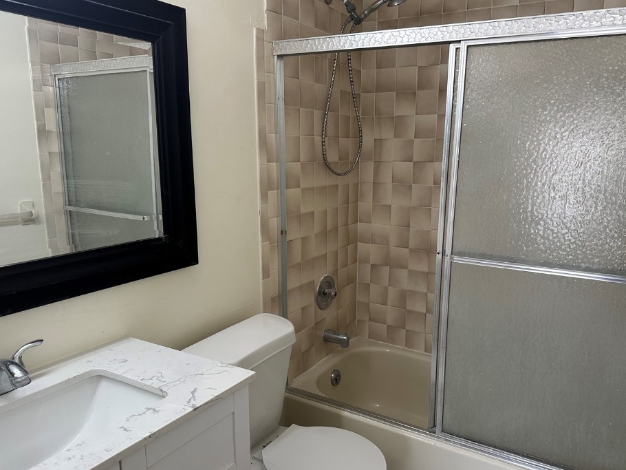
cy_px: 255
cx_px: 341
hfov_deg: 65.2
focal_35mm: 27
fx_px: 488
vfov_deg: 51.3
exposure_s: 1/121
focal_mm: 6.86
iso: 160
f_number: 1.78
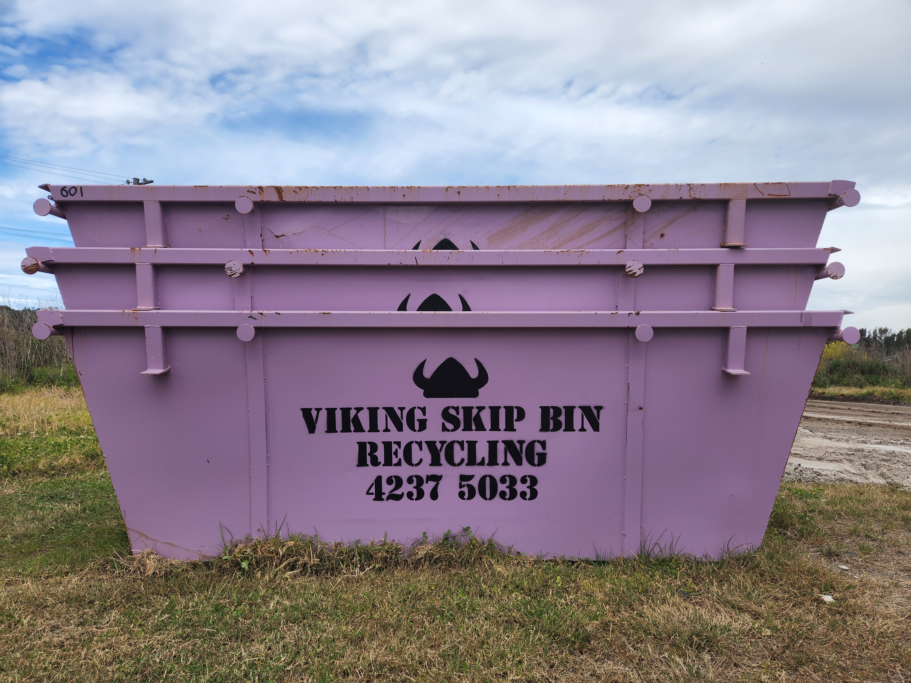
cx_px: 456
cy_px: 342
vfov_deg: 58.9
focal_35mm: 23
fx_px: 605
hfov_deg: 73.9
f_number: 1.8
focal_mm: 5.4
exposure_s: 1/997
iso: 20
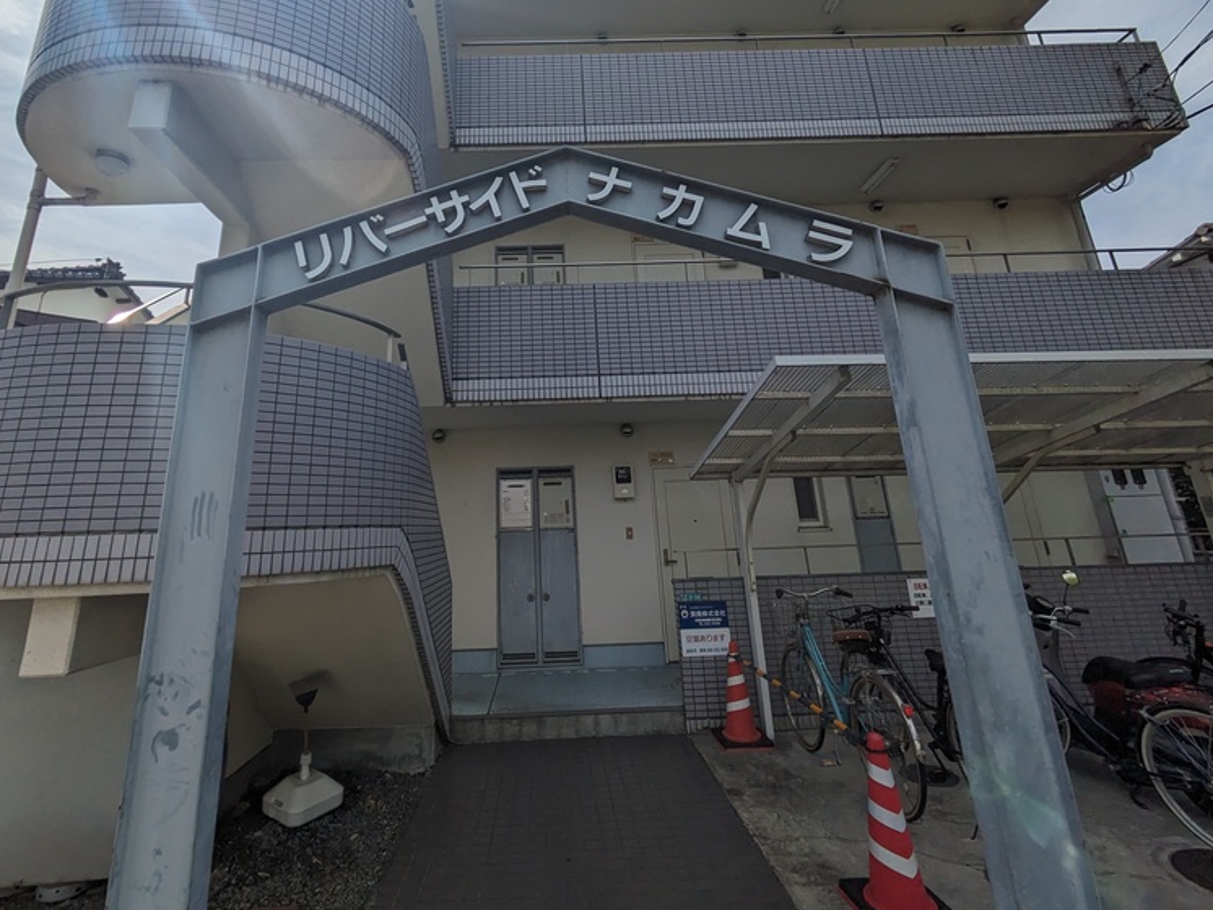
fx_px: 631
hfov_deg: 87.5
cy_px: 340
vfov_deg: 70.4
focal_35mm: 18
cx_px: 549
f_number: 2.2
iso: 48
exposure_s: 1/6897
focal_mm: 1.83
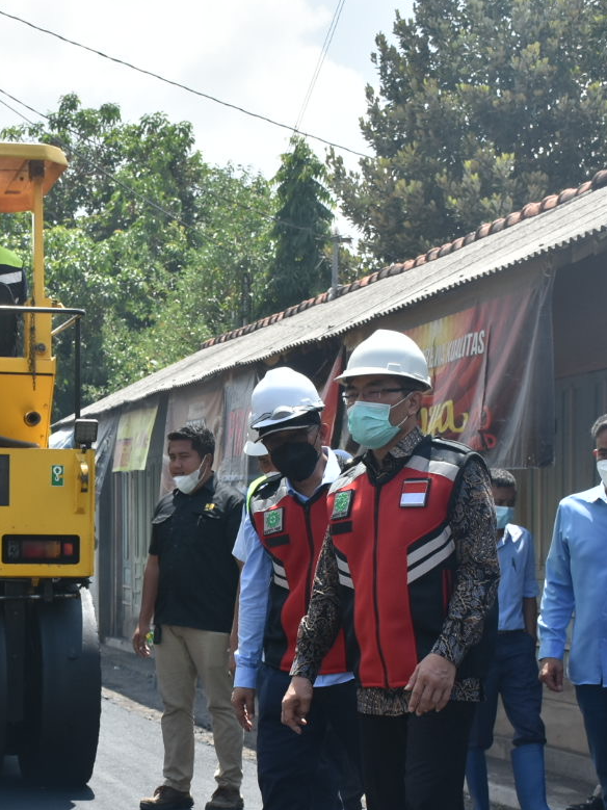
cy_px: 549
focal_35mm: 78
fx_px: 1824
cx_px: 75
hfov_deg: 18.6
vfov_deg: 24.9
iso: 200
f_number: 5.6
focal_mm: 26
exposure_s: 1/800
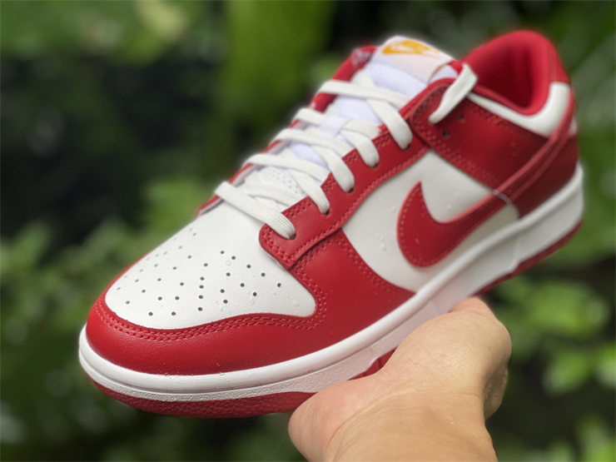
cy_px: 231
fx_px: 1139
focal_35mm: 64
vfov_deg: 22.9
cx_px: 308
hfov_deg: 30.3
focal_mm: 7.5
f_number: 2.2
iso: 40
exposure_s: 1/121
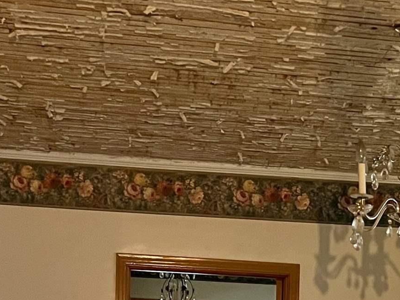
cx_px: 344
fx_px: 1063
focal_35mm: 92
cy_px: 446
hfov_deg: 20.9
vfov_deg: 14.9
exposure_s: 1/40
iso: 500
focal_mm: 5.7
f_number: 1.5
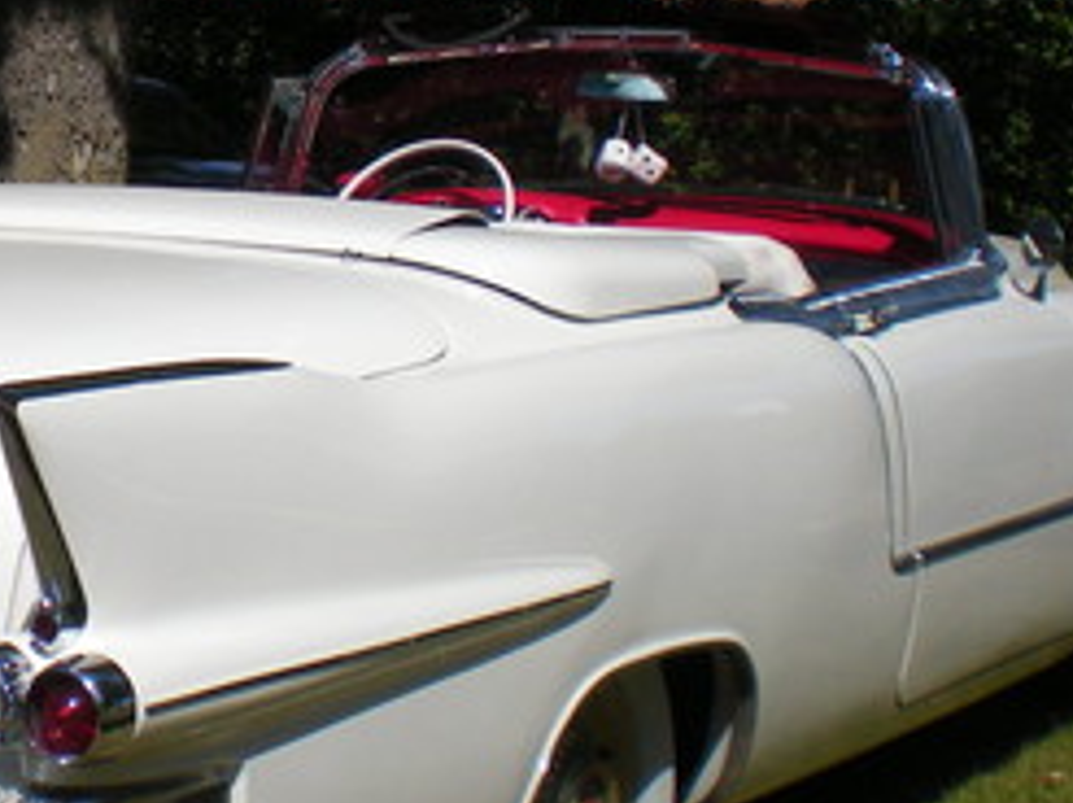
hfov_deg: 19.3
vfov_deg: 14.9
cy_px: 358
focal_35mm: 99
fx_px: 3066
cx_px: -9
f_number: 4.6
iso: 64
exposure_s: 1/1000
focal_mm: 6.3
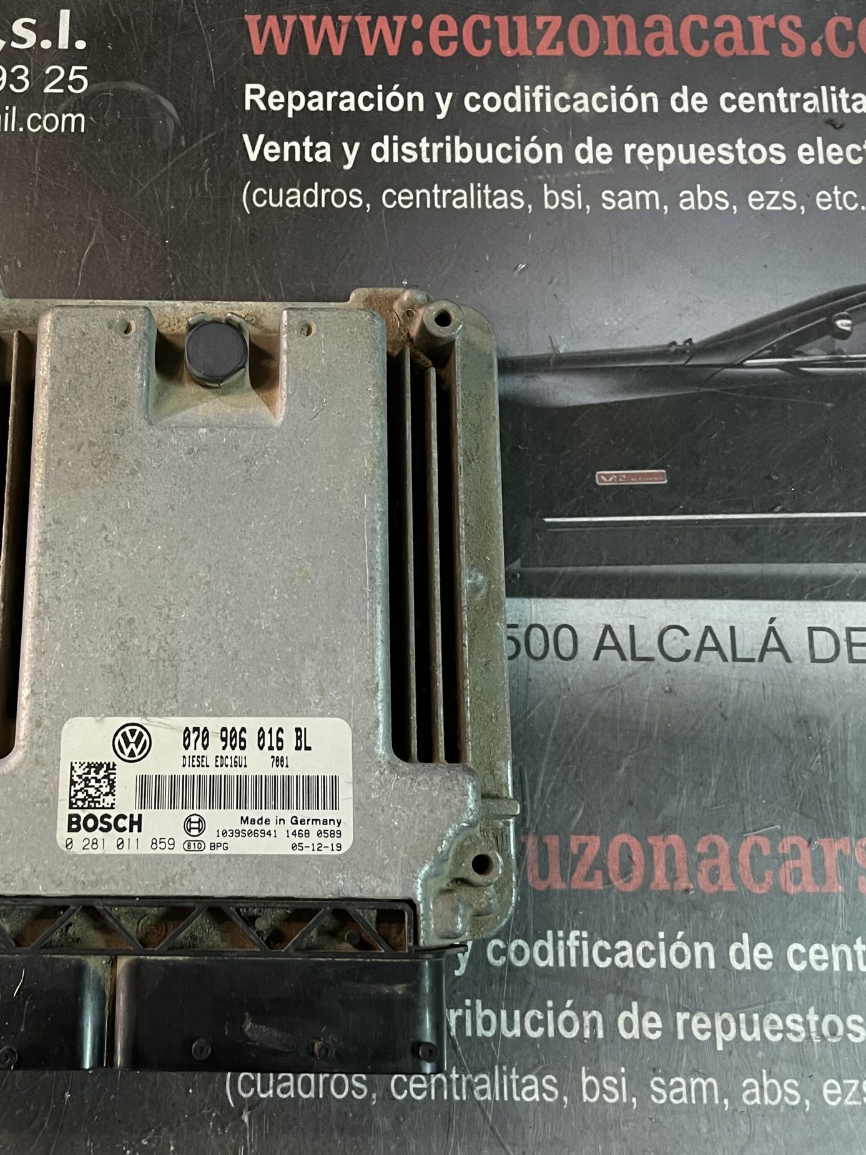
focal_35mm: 36
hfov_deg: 39.0
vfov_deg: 51.4
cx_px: 262
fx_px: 1201
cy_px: 576
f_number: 1.6
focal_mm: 5.1
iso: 500
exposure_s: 1/25
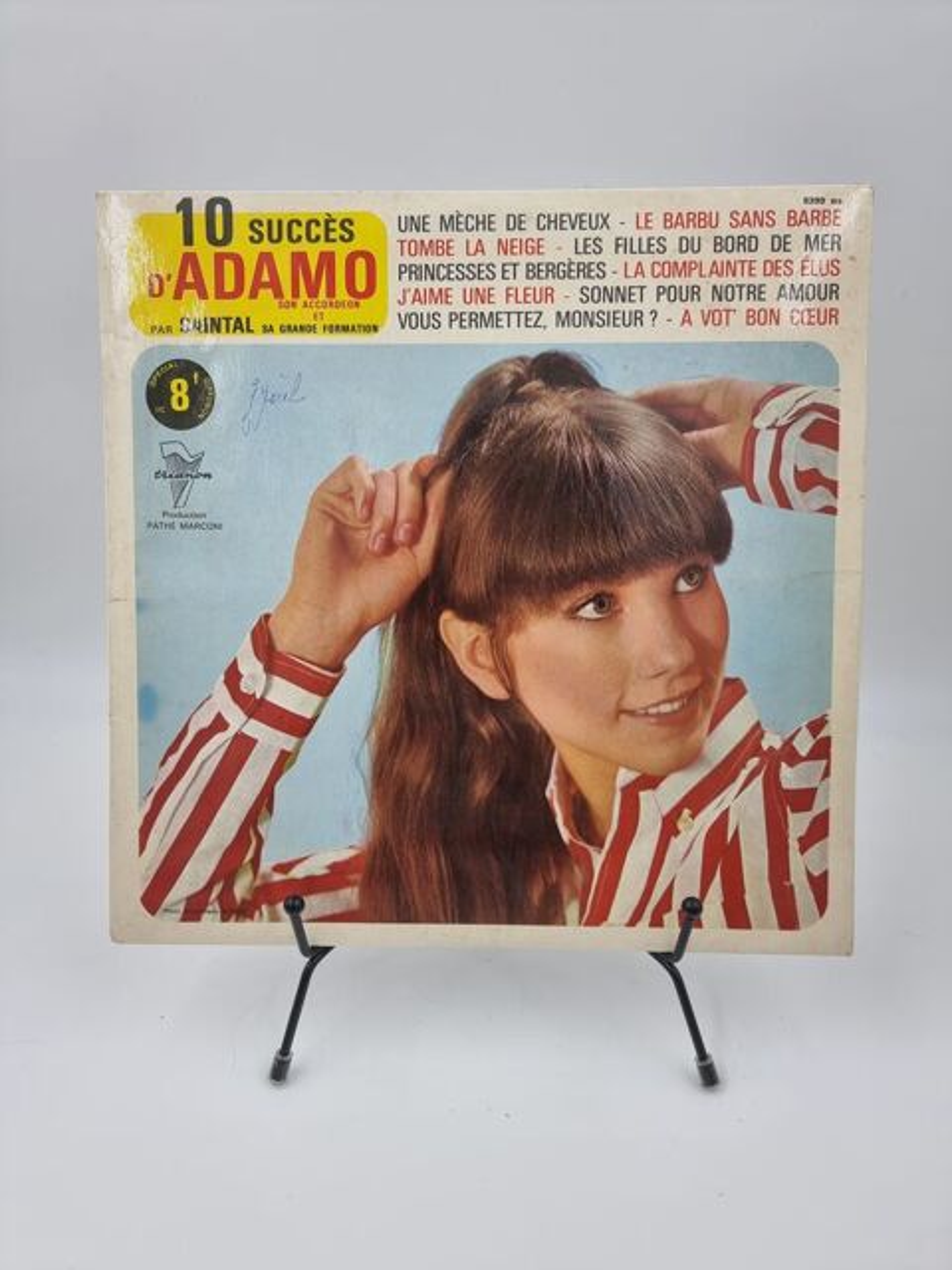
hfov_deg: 56.8
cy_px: 635
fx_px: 880
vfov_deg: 71.6
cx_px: 476
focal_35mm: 24
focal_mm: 6.7
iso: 50
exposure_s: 1/90
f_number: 1.8
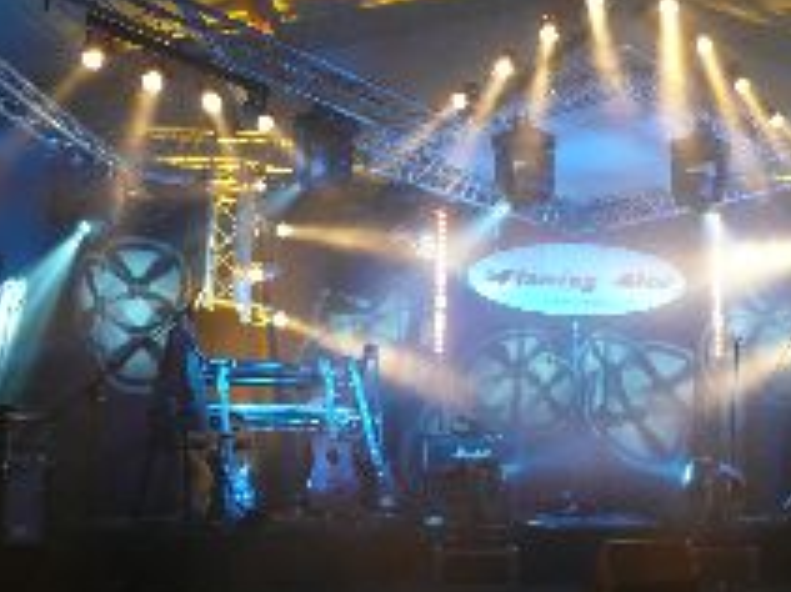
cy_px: 333
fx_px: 1210
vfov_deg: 27.5
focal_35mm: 53
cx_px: 624
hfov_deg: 35.1
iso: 200
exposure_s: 1/8
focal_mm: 4.6
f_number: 3.3
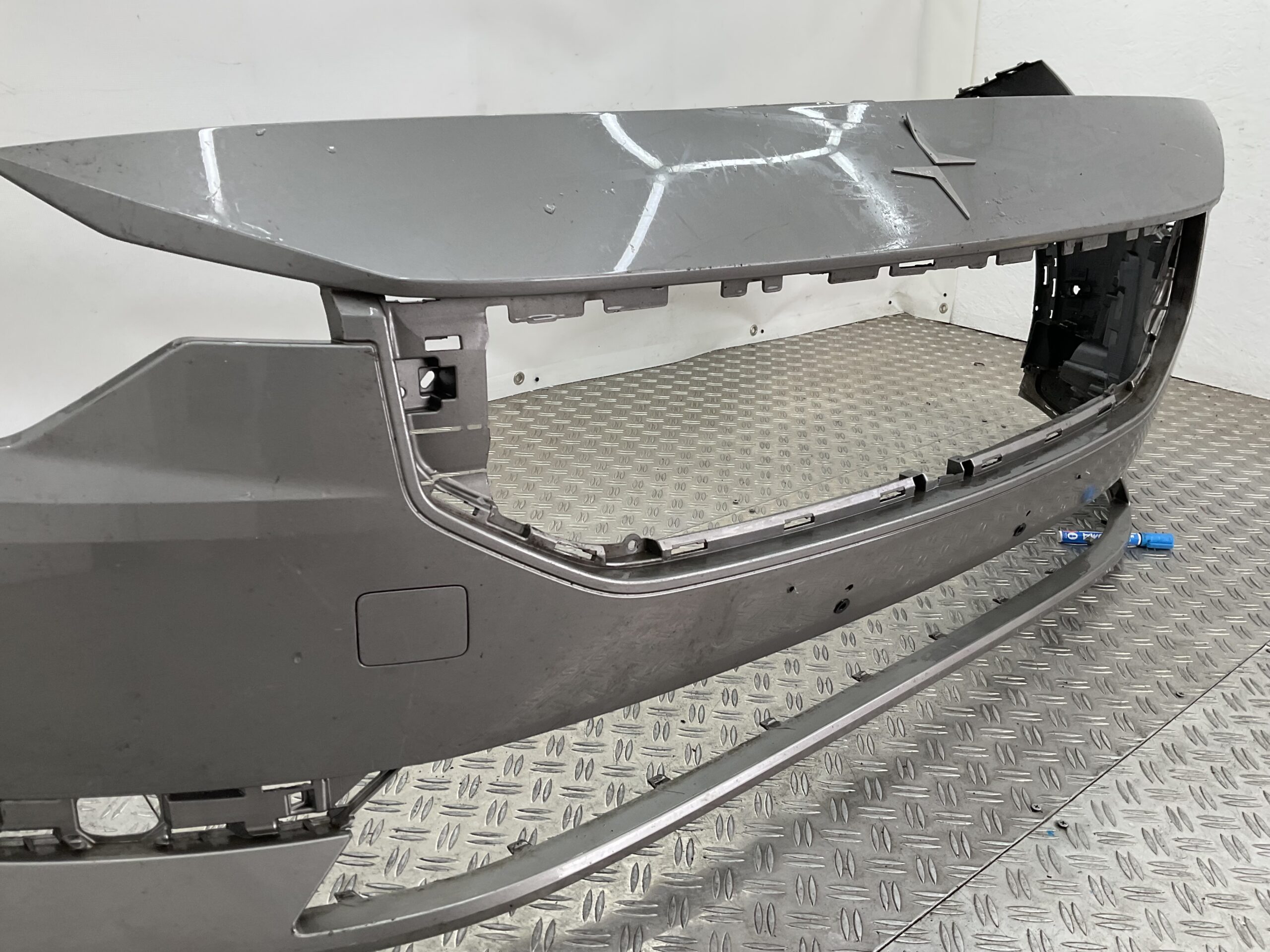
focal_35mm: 29
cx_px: 635
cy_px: 476
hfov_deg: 61.7
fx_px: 1064
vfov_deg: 48.2
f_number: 1.8
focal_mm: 3
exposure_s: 1/120
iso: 25
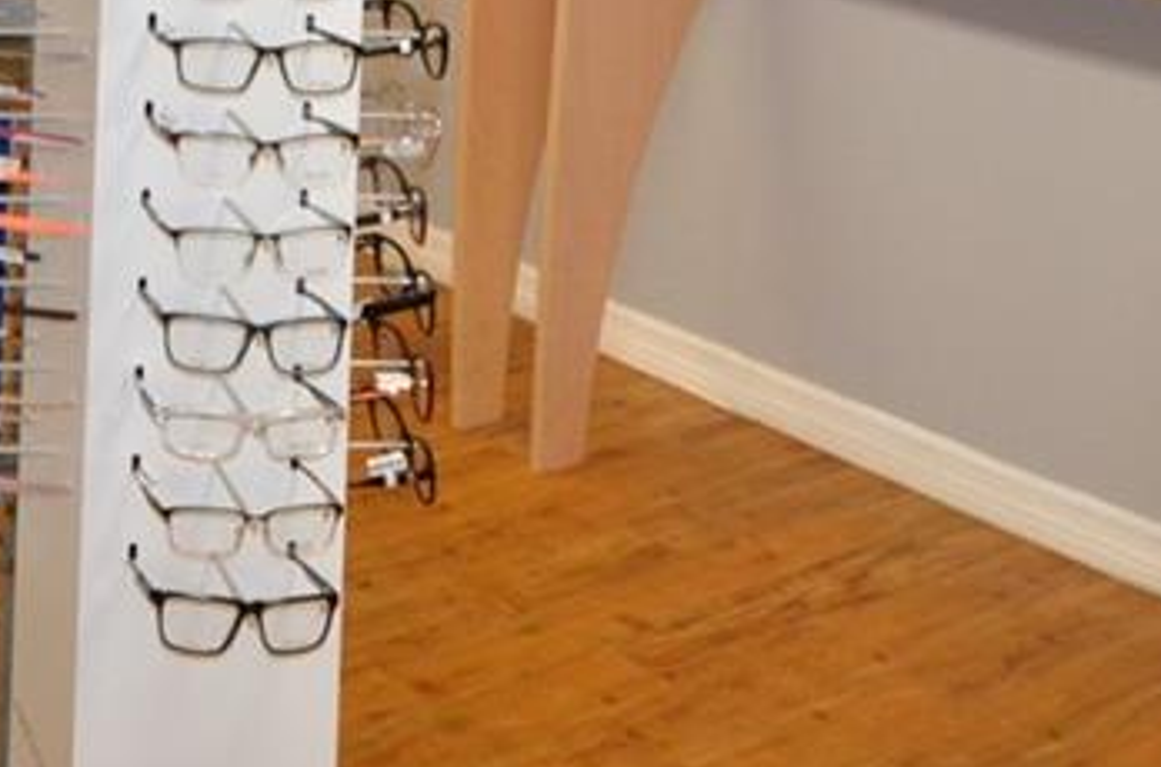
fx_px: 2219
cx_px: -173
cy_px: -715
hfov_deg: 26.6
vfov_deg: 15.9
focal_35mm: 69
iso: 560
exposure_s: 1/60
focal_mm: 10
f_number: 4
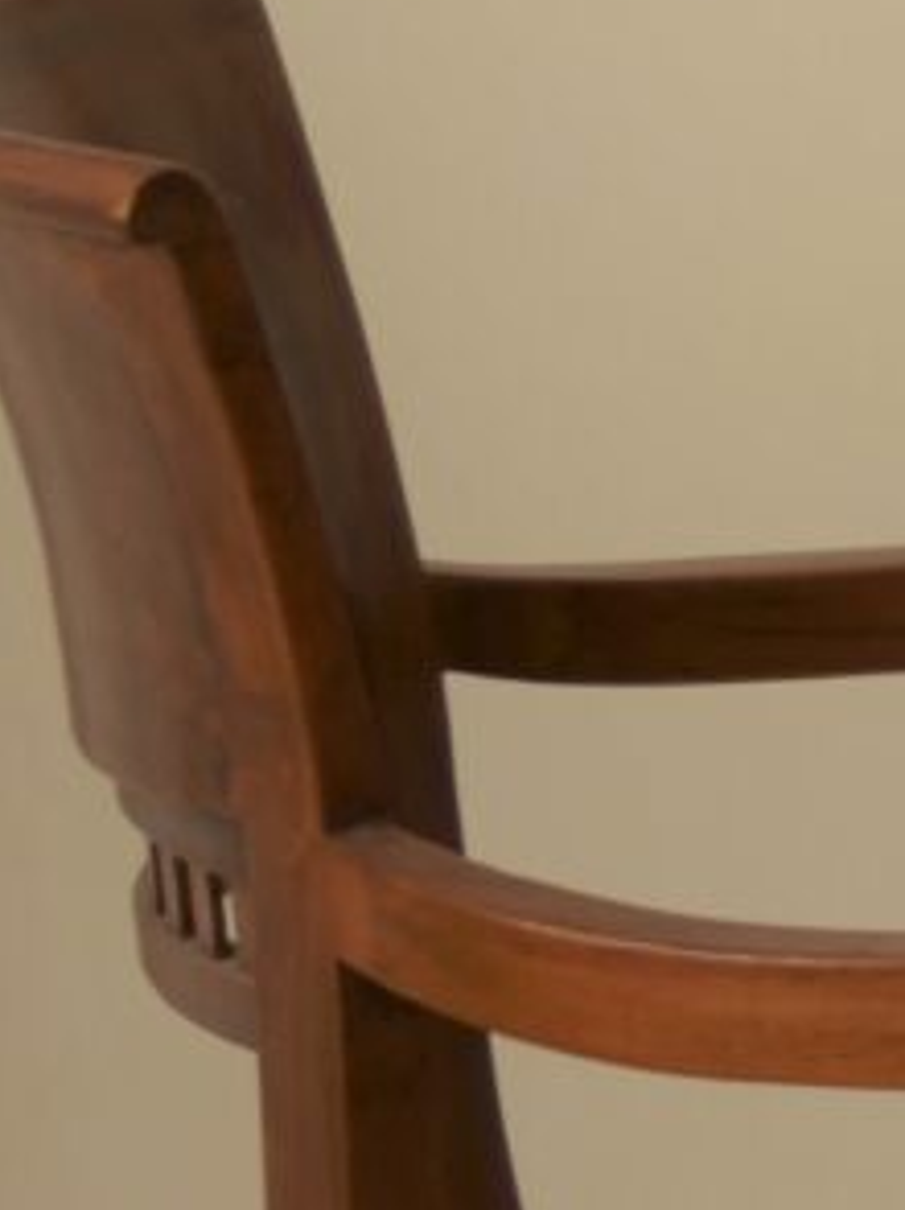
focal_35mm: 237
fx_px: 8274
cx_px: 3743
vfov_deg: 8.2
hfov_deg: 5.4
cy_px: -593
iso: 100
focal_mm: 17
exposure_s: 1/30
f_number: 3.8
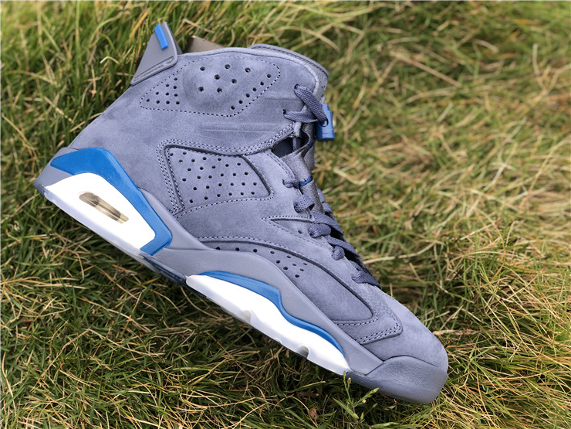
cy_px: 214
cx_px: 286
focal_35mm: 52
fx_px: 858
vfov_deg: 28.0
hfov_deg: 36.8
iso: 25
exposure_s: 1/100
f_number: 2.4
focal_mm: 6
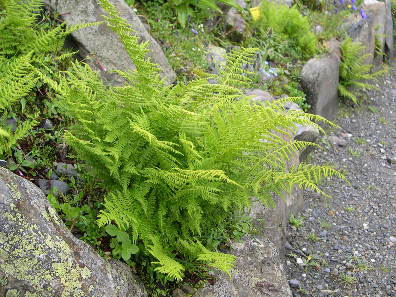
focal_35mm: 38
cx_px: 198
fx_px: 435
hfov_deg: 49.0
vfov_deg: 37.7
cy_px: 148
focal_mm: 8
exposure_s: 1/132
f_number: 2.8
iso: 100
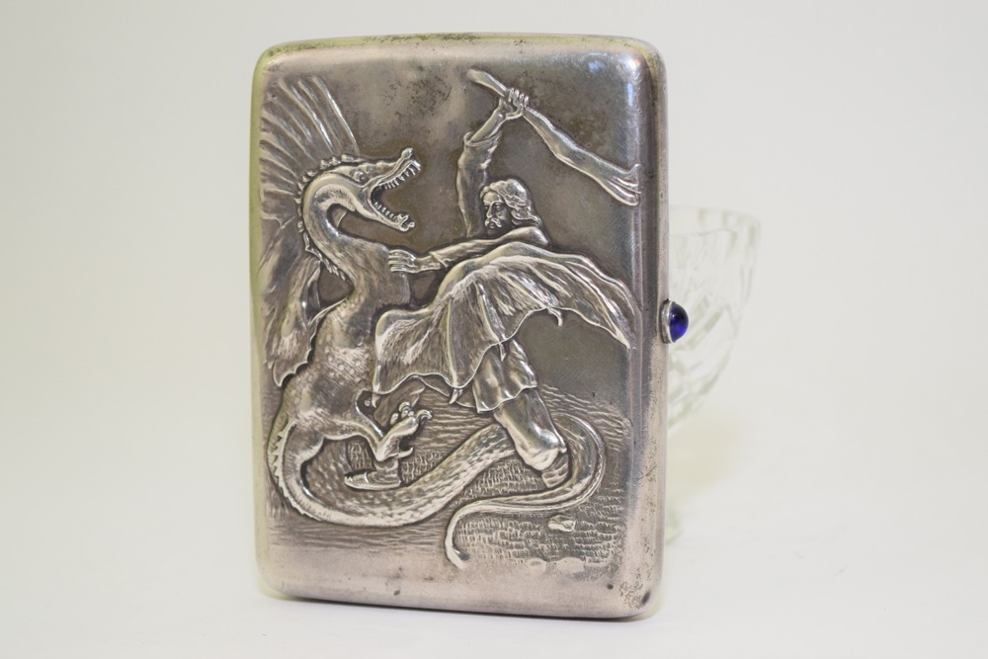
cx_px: 494
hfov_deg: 24.6
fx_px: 2264
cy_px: 330
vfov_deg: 16.6
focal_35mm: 82
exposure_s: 1/60
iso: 1100
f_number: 5.6
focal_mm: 55
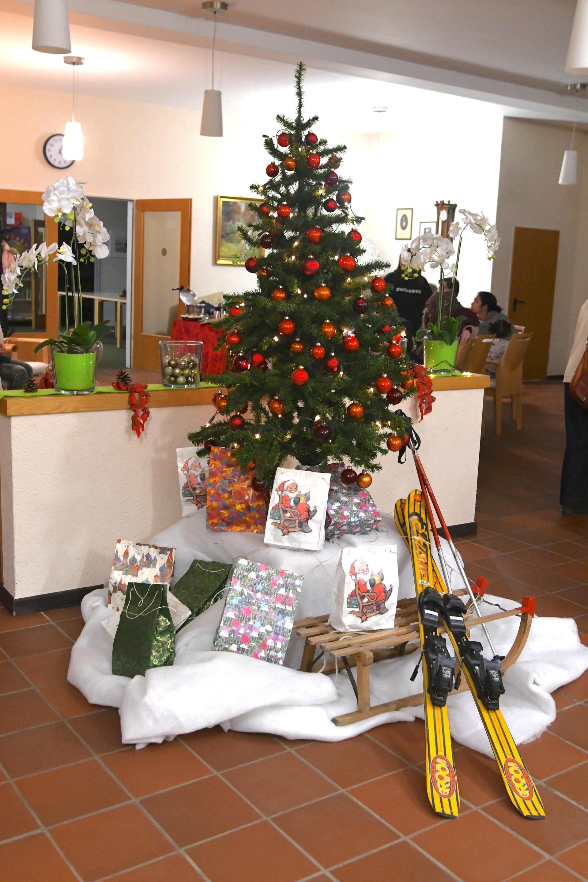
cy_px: 441
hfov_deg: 36.9
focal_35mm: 36
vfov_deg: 53.1
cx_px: 294
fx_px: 882
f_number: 4
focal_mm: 24
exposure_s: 1/100
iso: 5000
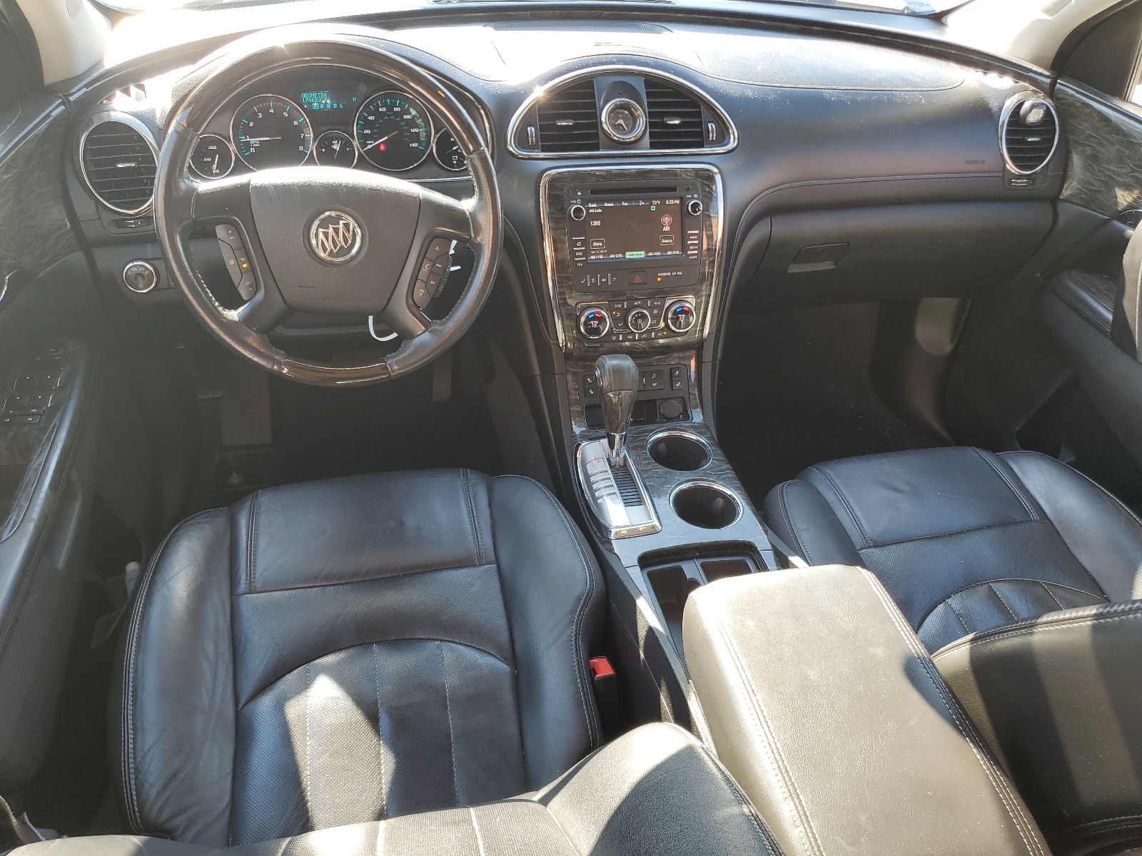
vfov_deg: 53.1
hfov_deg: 67.3
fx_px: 858
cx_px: 571
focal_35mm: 26
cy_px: 428
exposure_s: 1/123
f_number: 1.5
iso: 50
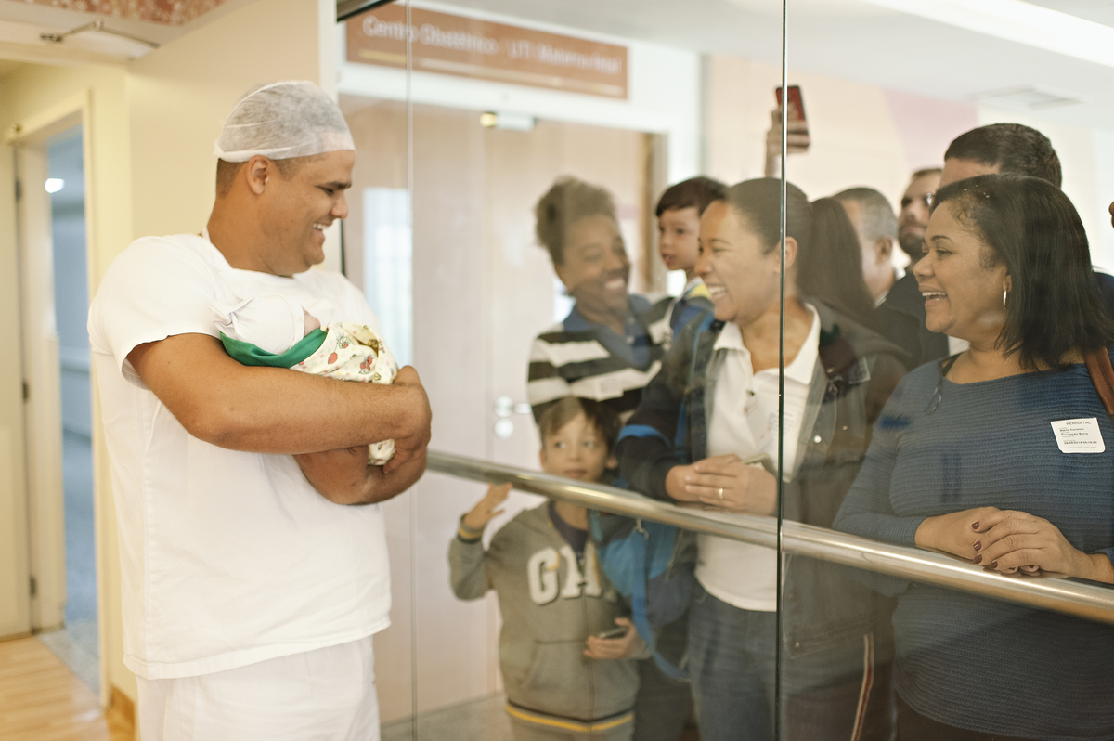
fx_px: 1082
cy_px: 370
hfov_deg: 54.5
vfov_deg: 37.8
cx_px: 557
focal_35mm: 35
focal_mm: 35
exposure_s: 1/320
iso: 1250
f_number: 1.8
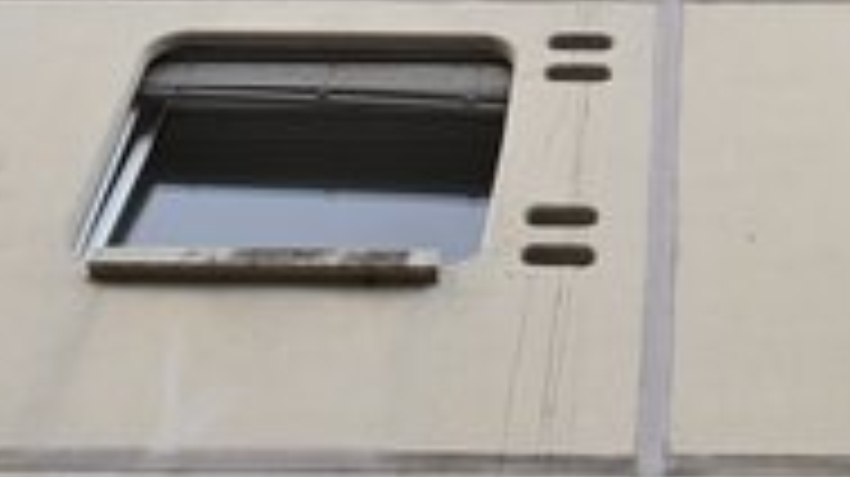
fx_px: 2185
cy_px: -88
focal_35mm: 97
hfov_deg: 21.8
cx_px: 657
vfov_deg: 12.2
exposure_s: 1/320
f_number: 7.1
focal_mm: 35
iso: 800
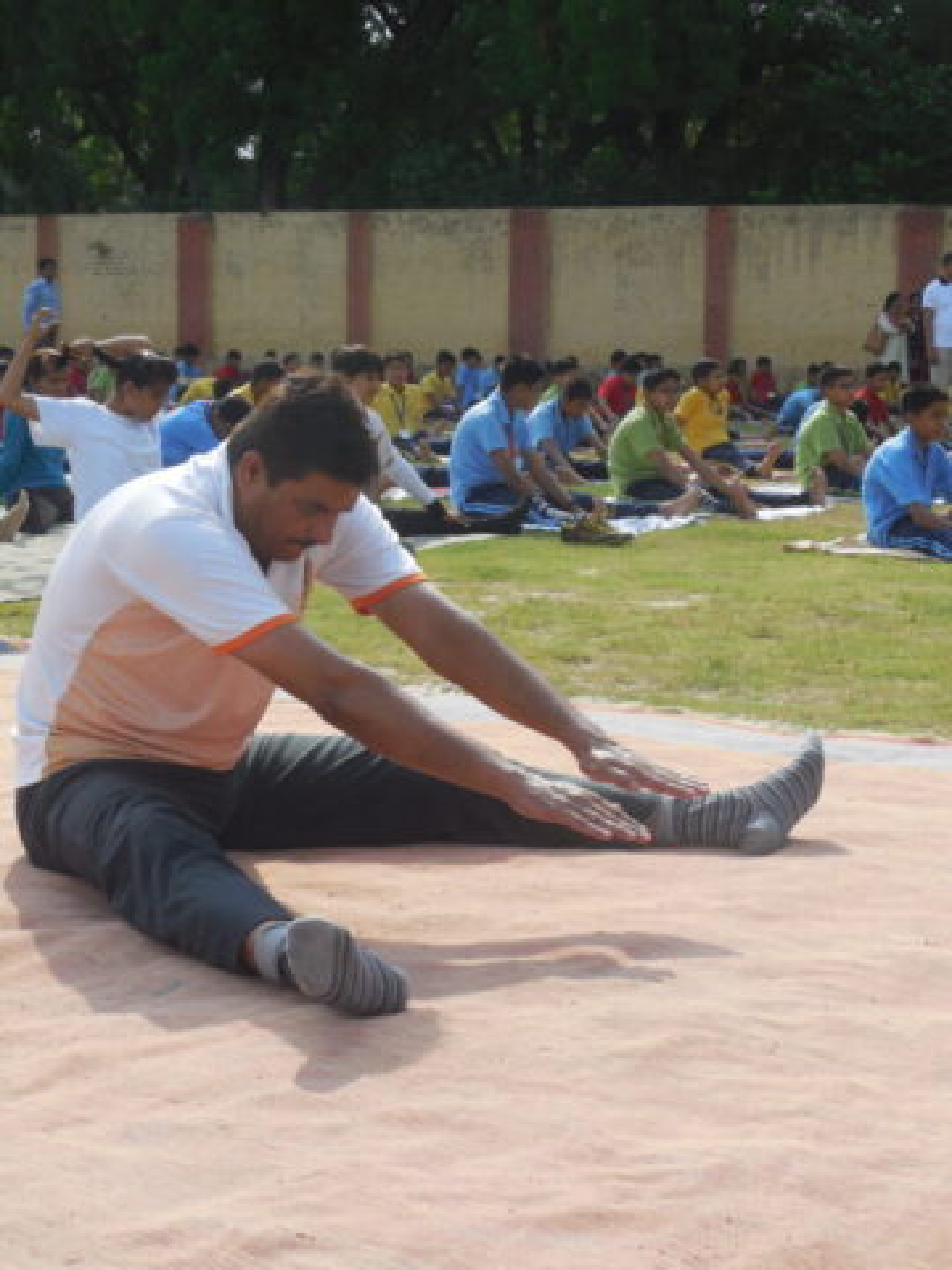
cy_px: 635
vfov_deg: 27.4
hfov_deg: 20.7
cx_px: 476
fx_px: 2603
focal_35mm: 71
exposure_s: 1/640
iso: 125
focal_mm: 12.6
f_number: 4.4
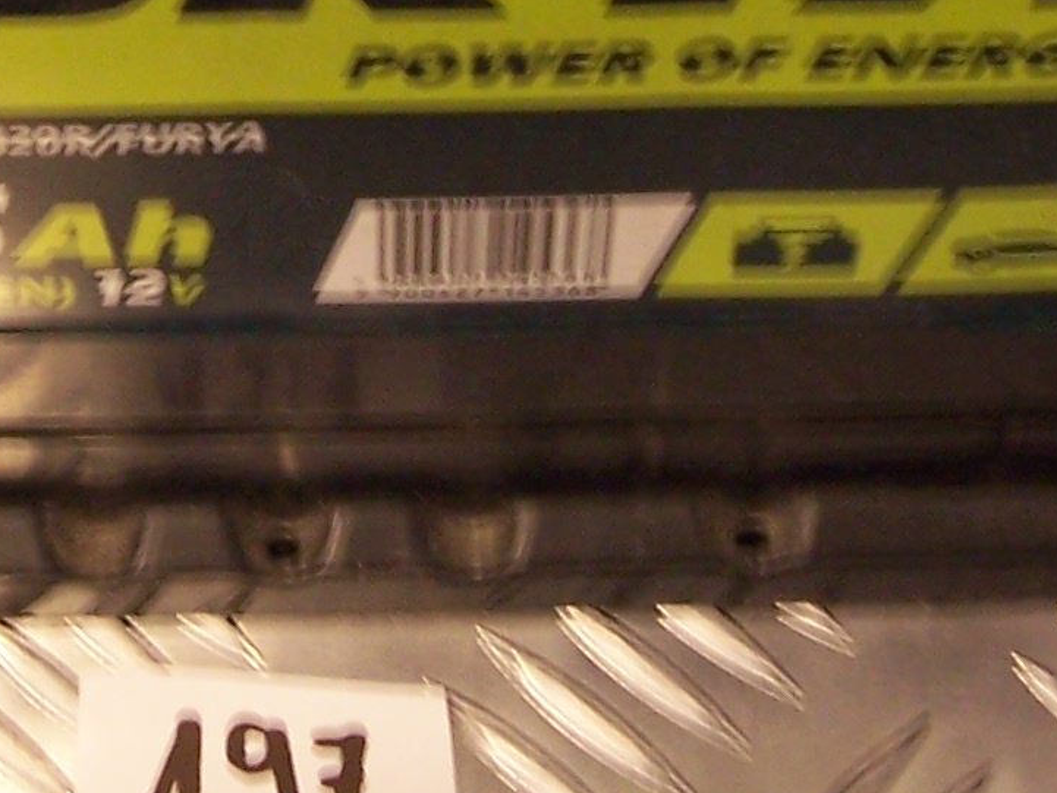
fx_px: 3512
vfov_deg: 12.6
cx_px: 125
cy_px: -130
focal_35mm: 115
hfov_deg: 16.9
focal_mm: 6
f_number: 3
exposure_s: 1/4
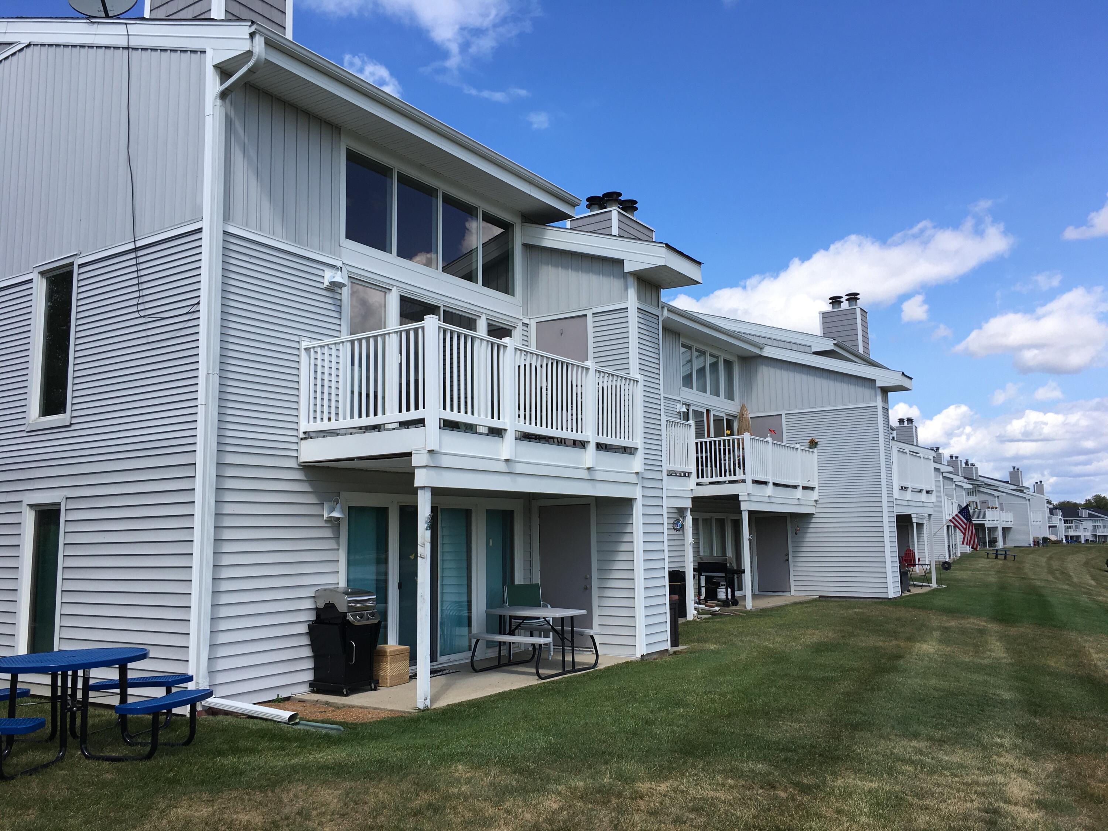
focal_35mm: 29
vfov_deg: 48.2
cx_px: 554
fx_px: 928
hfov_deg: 61.7
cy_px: 416
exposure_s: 1/1241
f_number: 2.2
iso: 25
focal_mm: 4.15
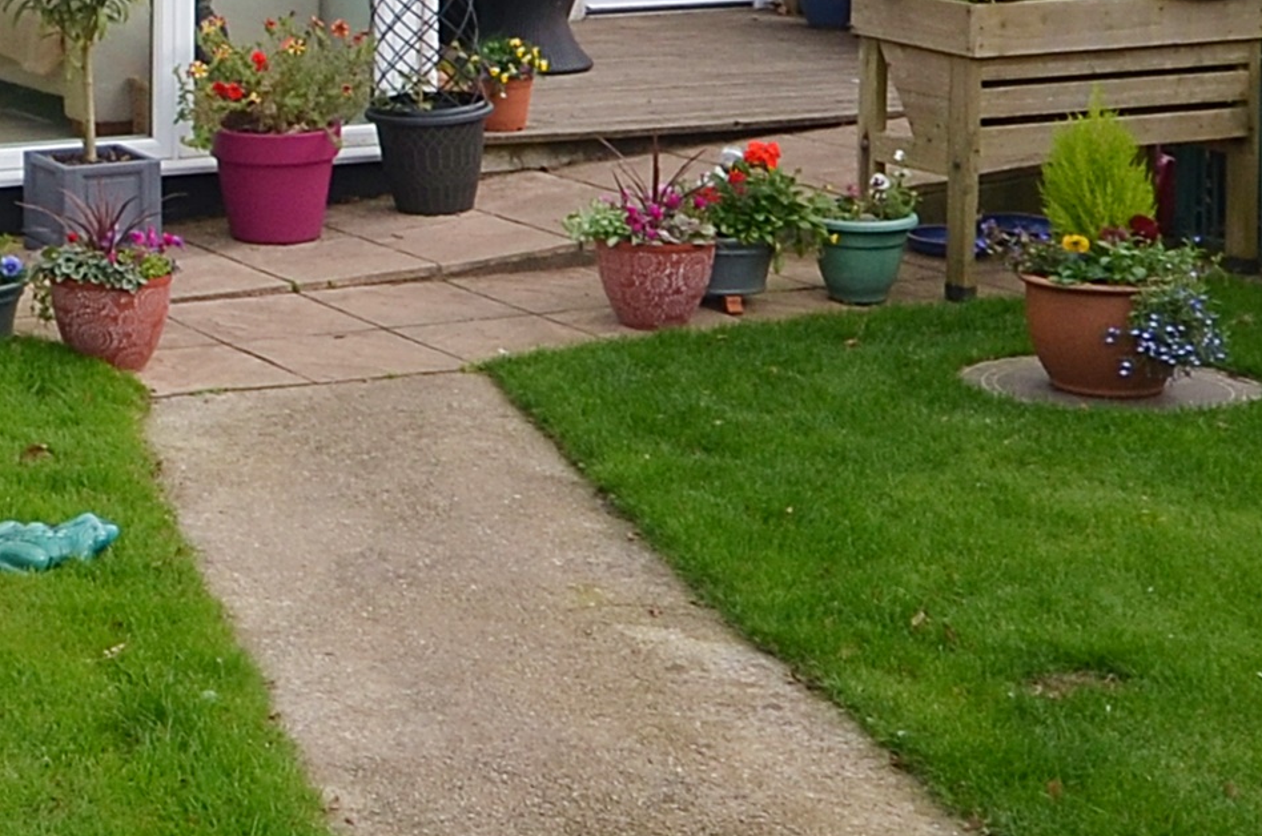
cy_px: -196
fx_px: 2729
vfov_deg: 16.6
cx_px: -280
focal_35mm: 78
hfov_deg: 23.6
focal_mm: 10
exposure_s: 1/250
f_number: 8
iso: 200
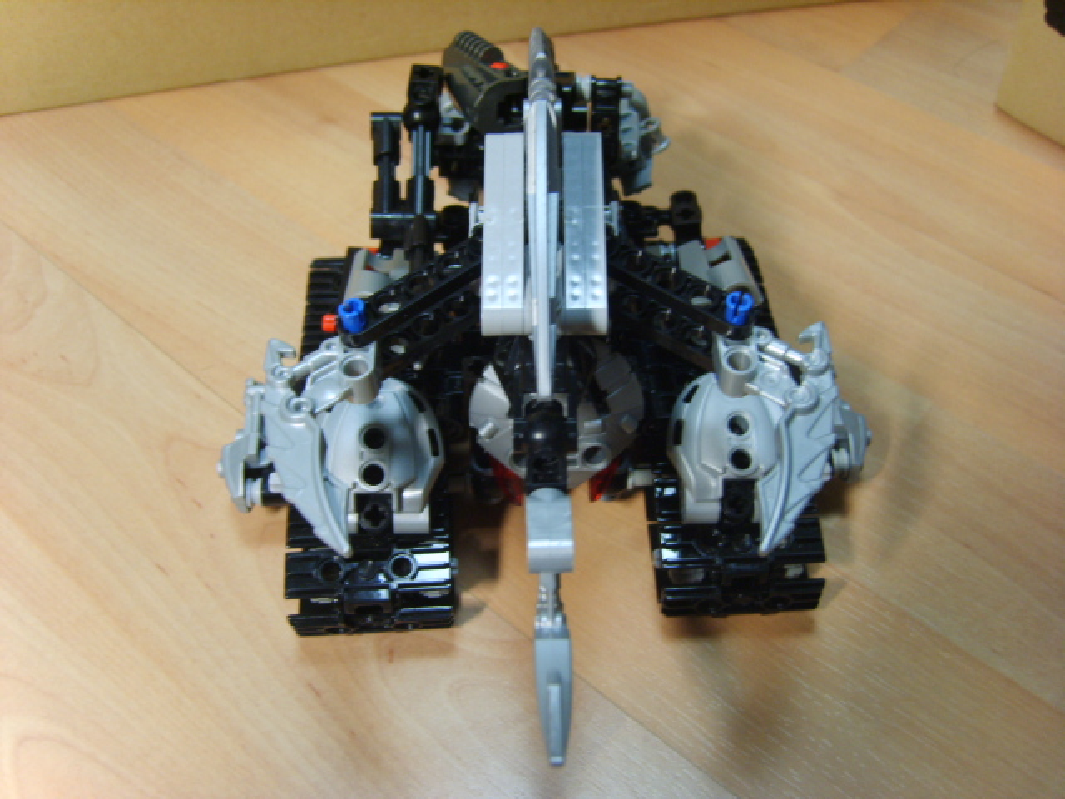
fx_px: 1077
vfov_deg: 40.7
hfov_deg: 52.6
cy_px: 400
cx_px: 532
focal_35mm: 35
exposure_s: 1/10
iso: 123
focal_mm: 7.4
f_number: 2.8
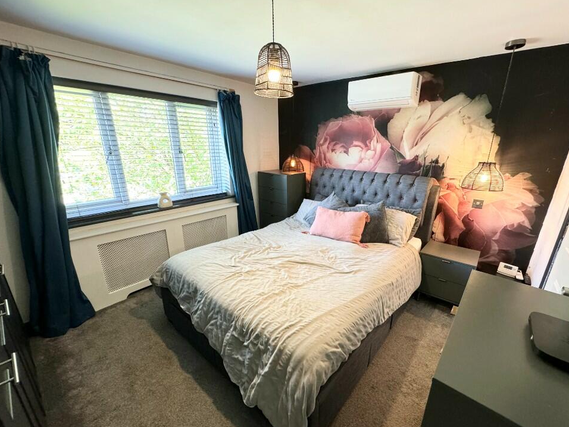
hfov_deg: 98.1
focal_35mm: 15
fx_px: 247
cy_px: 222
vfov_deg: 81.7
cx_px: 301
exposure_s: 1/50
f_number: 2.2
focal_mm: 2.22
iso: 320
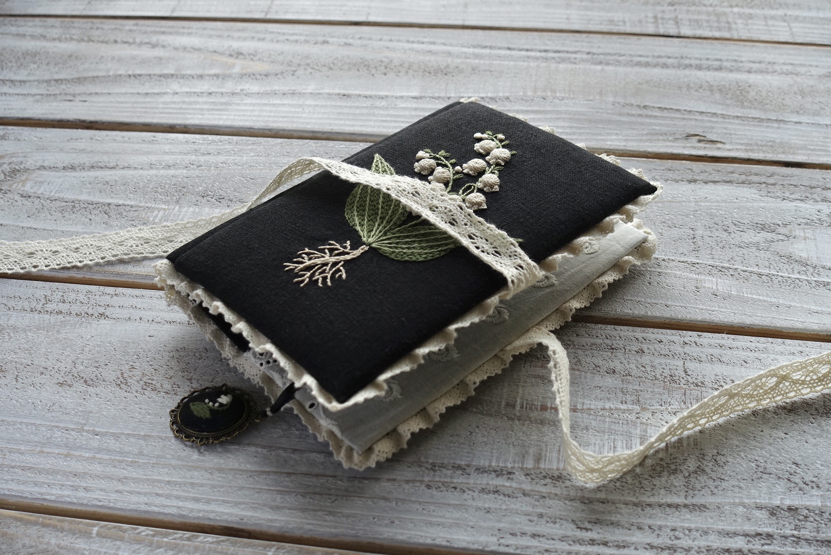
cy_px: 278
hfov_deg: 43.6
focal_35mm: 45
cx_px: 416
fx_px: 1039
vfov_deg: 29.9
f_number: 4
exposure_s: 1/250
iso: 125
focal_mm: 16.62
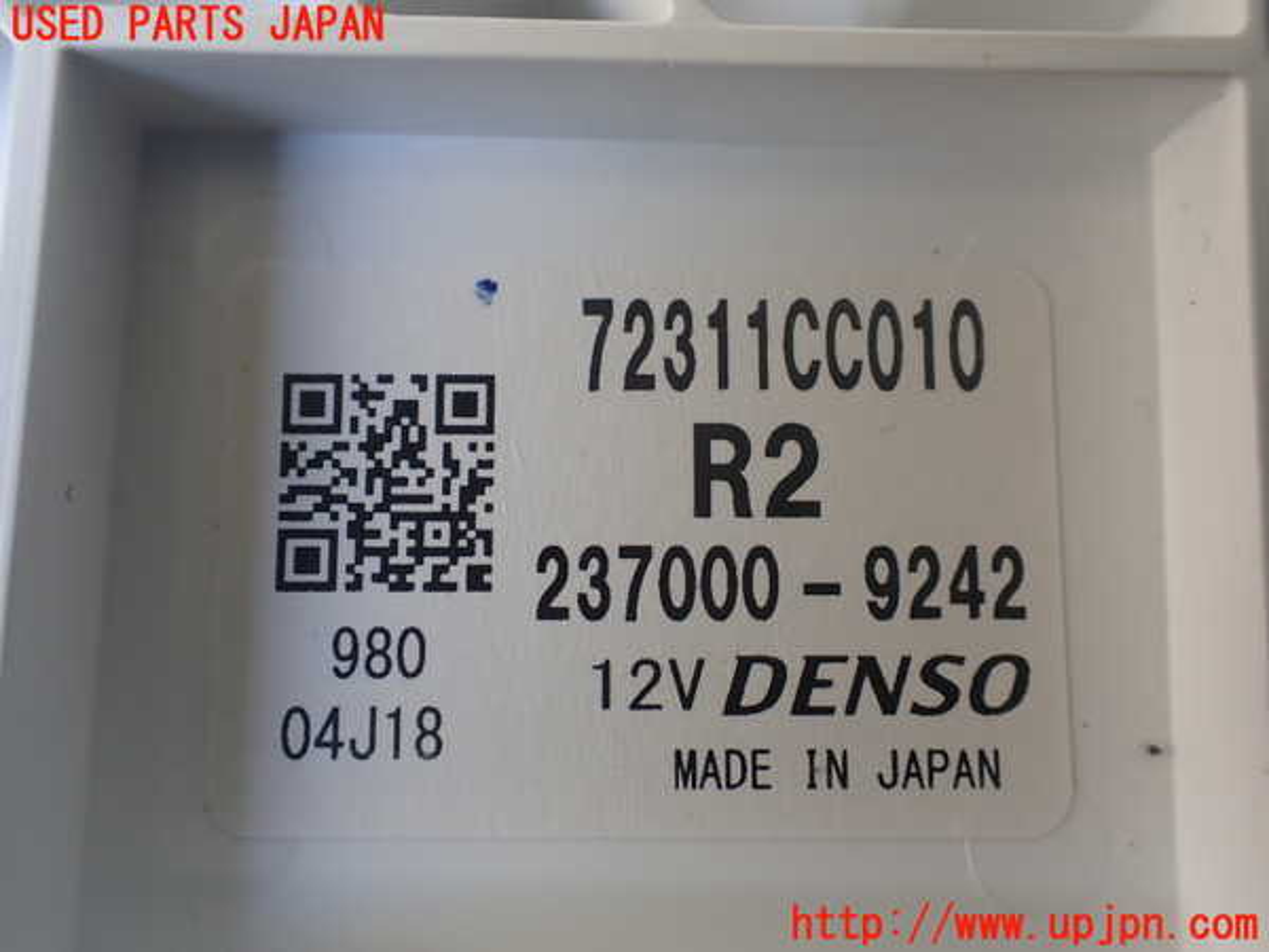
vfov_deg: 46.8
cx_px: 634
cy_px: 476
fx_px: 1100
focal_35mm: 30
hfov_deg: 60.0
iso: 125
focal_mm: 5.4
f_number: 2.3
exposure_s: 1/125
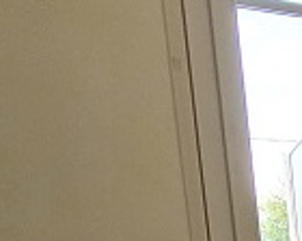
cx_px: 718
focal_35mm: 98
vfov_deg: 14.1
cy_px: 420
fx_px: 876
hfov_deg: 13.9
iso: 80
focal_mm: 1.74
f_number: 2.2
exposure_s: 1/100
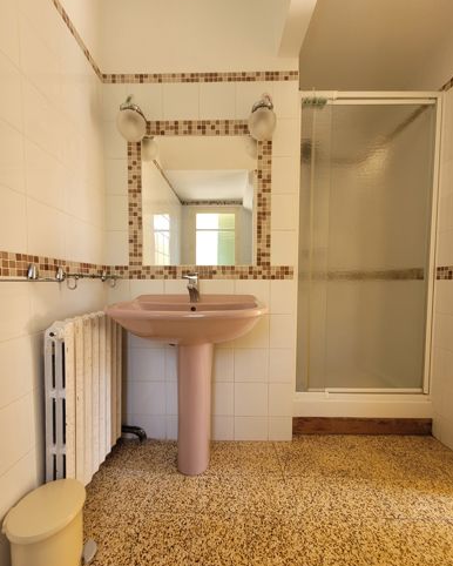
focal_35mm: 14
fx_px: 234
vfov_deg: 100.6
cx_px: 225
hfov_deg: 88.0
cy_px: 294
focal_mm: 1.74
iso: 100
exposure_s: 1/50
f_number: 2.2
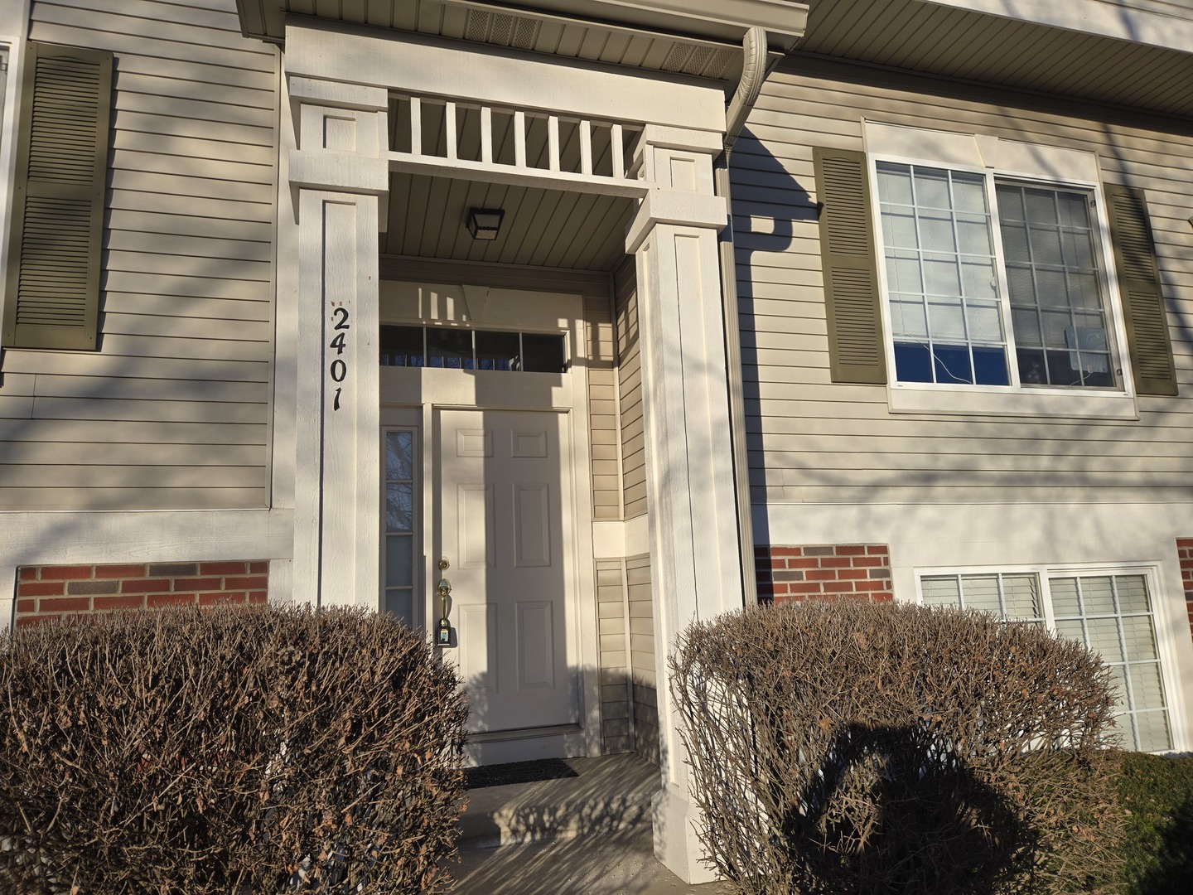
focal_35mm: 23
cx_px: 596
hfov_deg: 73.9
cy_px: 448
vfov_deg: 58.9
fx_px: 793
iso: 25
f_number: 1.8
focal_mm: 5.4
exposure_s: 1/1994
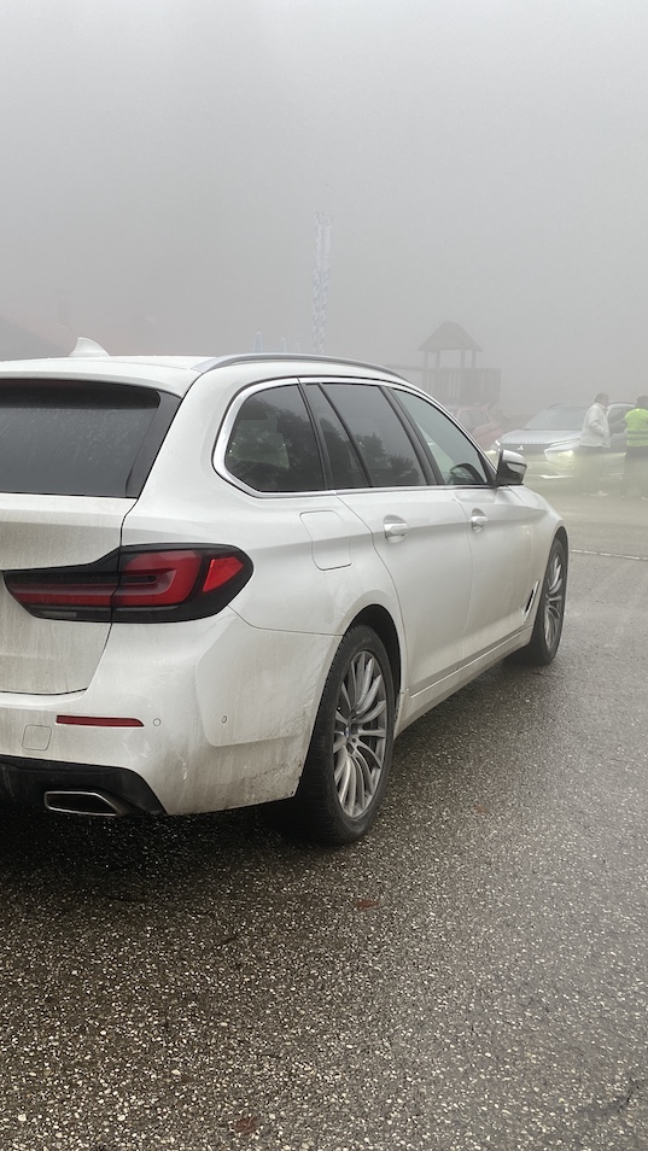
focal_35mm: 38
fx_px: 1160
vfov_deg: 52.8
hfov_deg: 30.4
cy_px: 577
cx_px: 122
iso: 64
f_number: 1.8
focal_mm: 4.25
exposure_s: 1/122
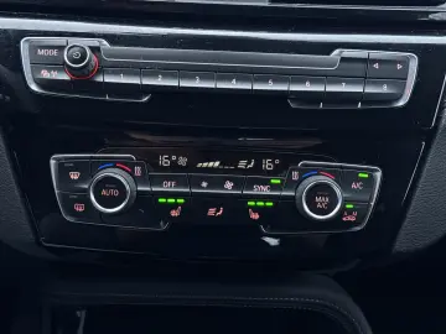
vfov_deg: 30.3
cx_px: 223
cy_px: 167
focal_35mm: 48
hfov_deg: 39.7
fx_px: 618
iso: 250
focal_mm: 6.76
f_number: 1.78
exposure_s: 1/33
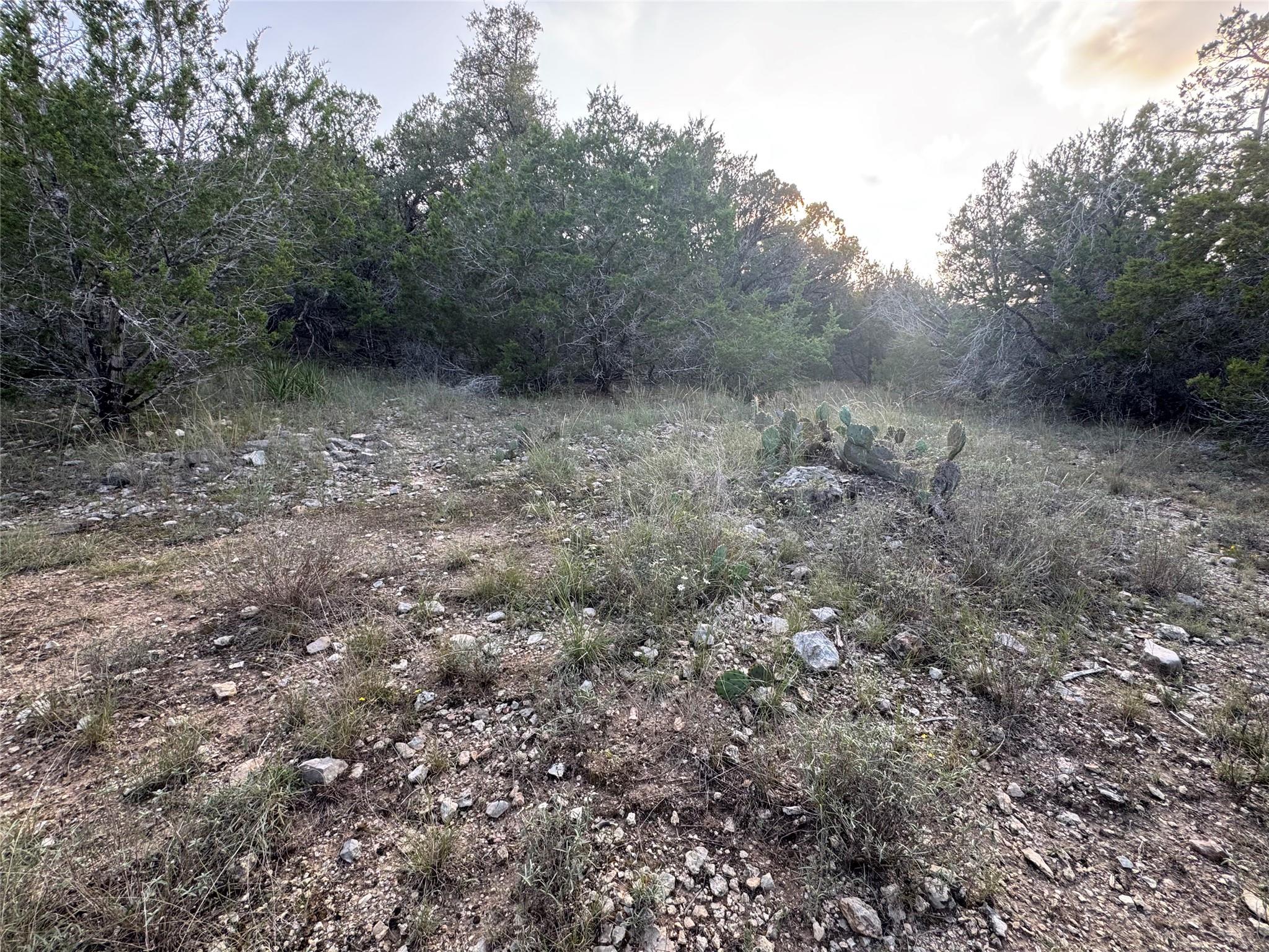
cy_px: 476
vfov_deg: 85.7
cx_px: 634
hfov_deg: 102.1
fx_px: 513
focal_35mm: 14
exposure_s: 1/105
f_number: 2.2
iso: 40
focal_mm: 2.22
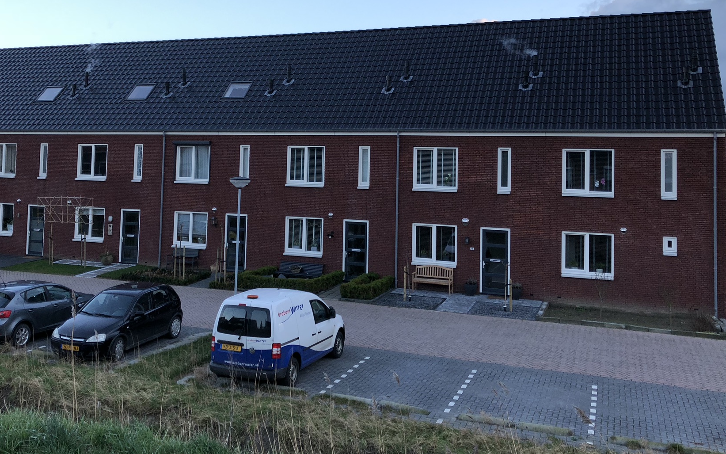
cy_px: 145
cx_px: 306
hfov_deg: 52.5
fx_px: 732
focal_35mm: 37
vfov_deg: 34.1
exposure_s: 1/114
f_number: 1.8
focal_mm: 4
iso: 20
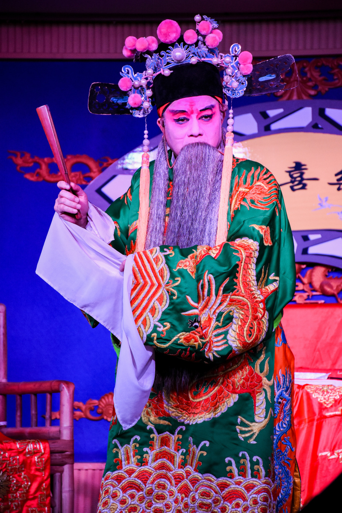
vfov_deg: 13.0
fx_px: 2244
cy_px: 256
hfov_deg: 8.7
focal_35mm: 158
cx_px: 171
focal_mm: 105
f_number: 6.3
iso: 1600
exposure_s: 1/500
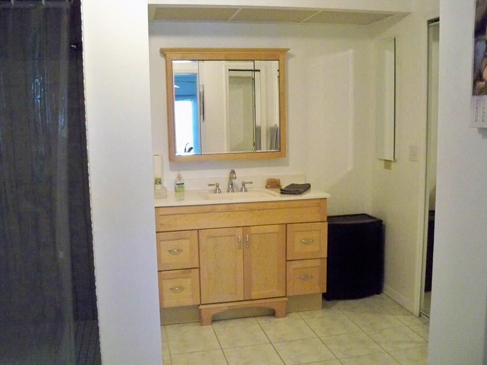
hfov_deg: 51.4
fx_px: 506
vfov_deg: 39.7
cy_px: 186
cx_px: 245
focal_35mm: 36
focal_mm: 6.3
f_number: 3.1
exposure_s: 1/60
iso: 1250
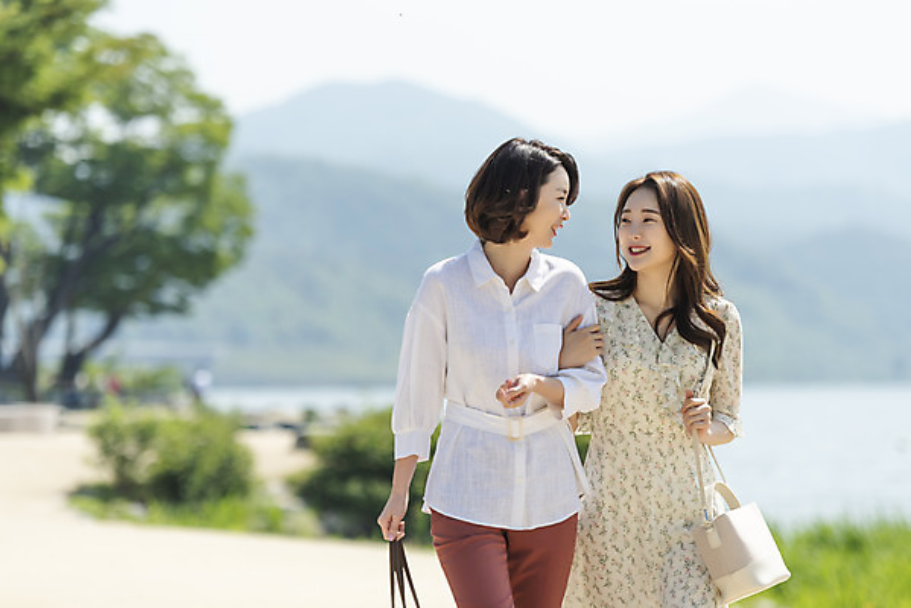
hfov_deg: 15.2
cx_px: 456
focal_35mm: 135
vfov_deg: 10.2
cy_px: 304
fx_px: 3418
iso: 100
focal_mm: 135
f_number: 2.8
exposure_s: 1/2500
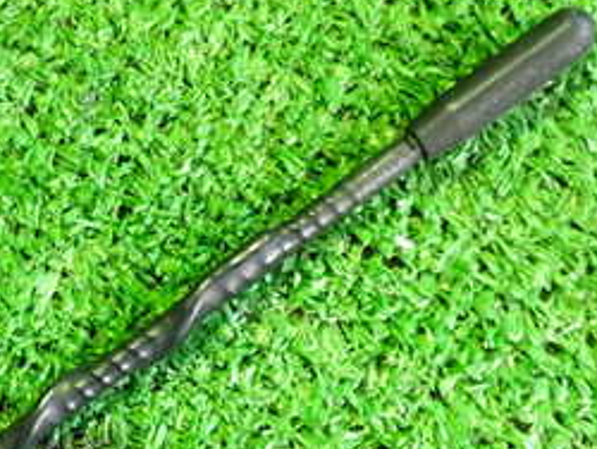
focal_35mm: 72
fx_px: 1243
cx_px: 64
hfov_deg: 26.2
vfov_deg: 20.2
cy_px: 370
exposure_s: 1/30
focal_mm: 5.4
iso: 500
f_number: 2.3
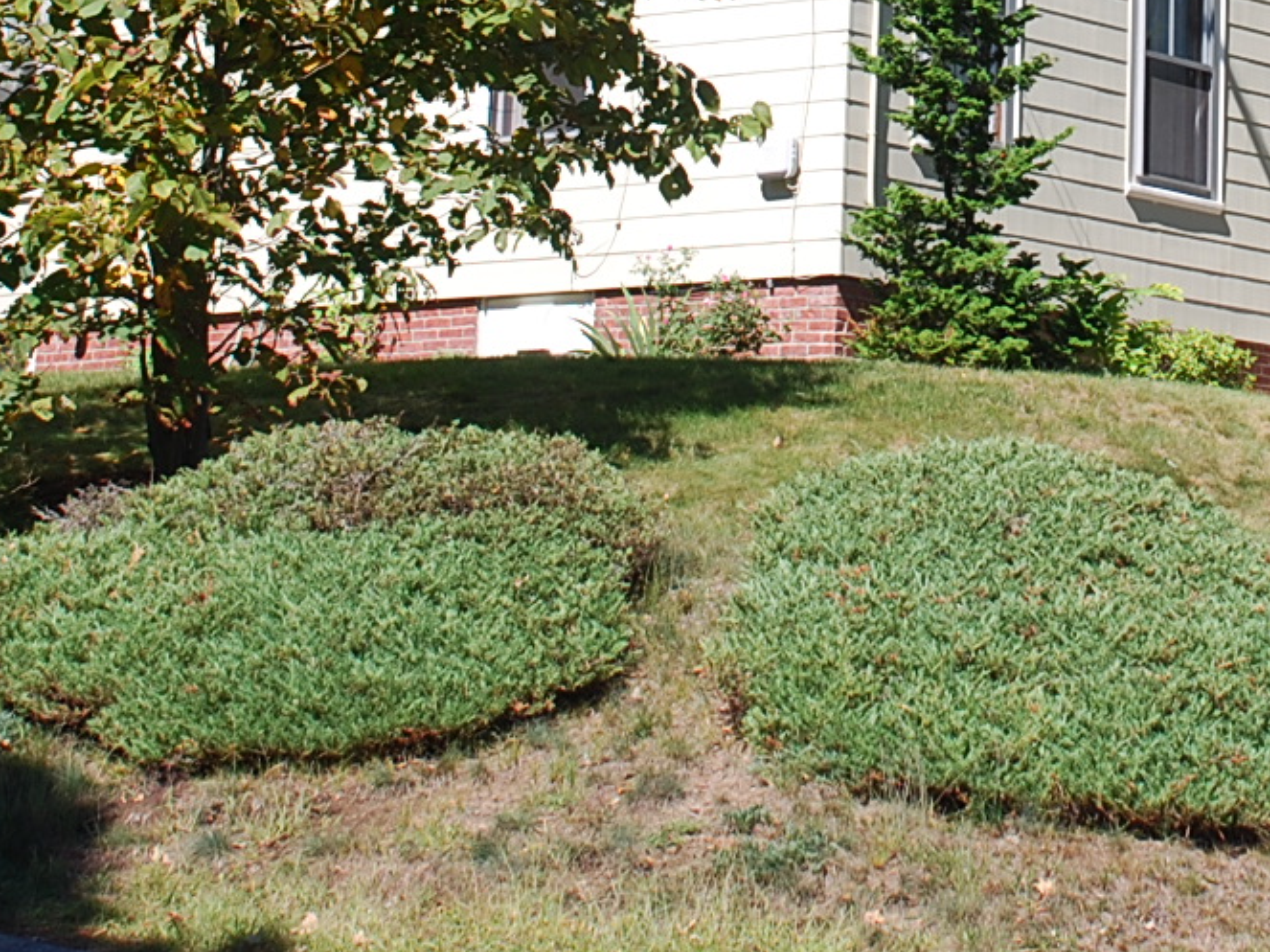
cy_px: -226
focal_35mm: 135
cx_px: 1193
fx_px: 4952
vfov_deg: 10.8
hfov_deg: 14.4
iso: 100
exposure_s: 1/200
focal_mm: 32
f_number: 8
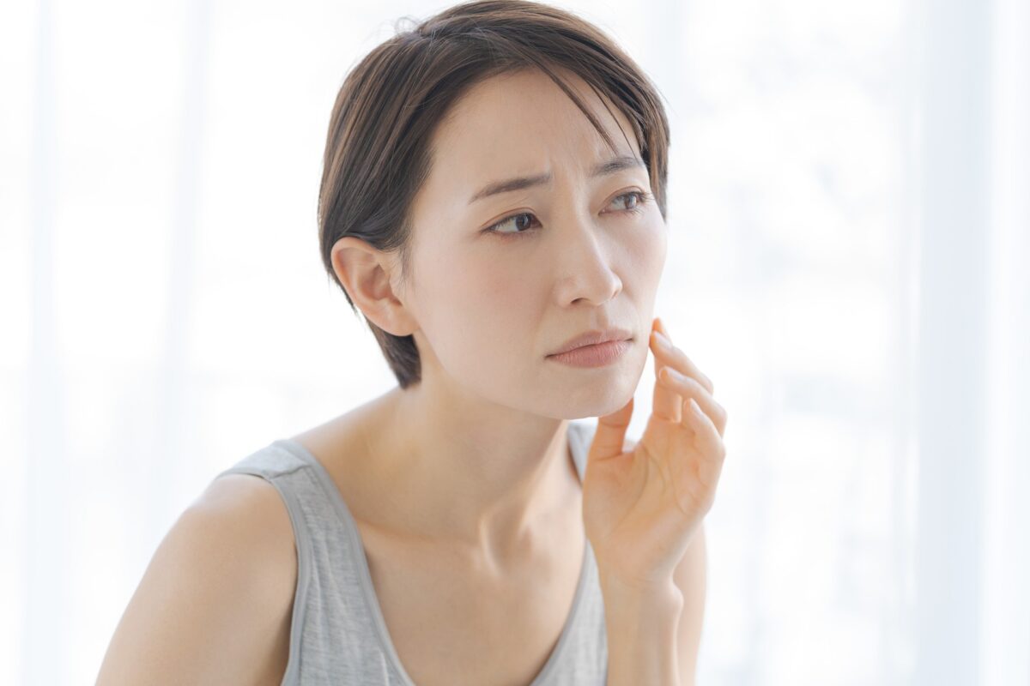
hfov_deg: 15.2
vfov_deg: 10.2
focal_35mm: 135
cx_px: 515
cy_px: 343
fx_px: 3862
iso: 320
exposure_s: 1/125
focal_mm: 135
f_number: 3.5
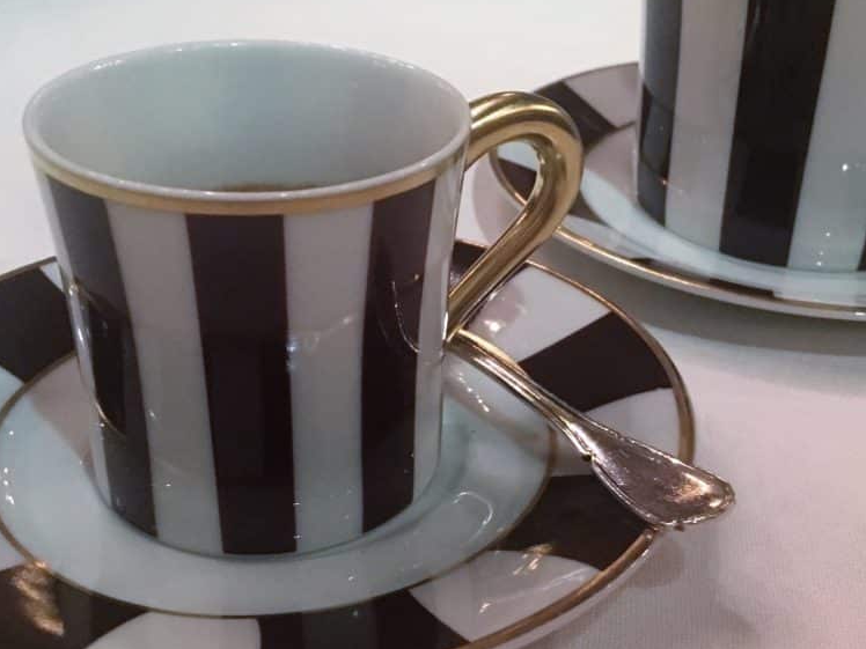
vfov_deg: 45.4
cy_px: 333
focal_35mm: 31
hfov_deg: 58.3
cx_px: 460
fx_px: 776
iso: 320
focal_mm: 4.15
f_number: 2.2
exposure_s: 1/17
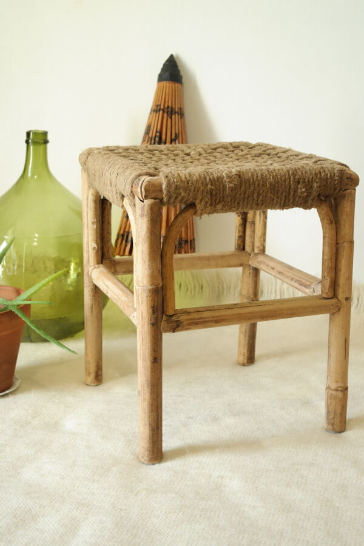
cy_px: 273
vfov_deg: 37.5
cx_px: 182
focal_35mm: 53
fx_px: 804
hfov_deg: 25.5
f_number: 5.6
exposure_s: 1/30
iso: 800
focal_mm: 35
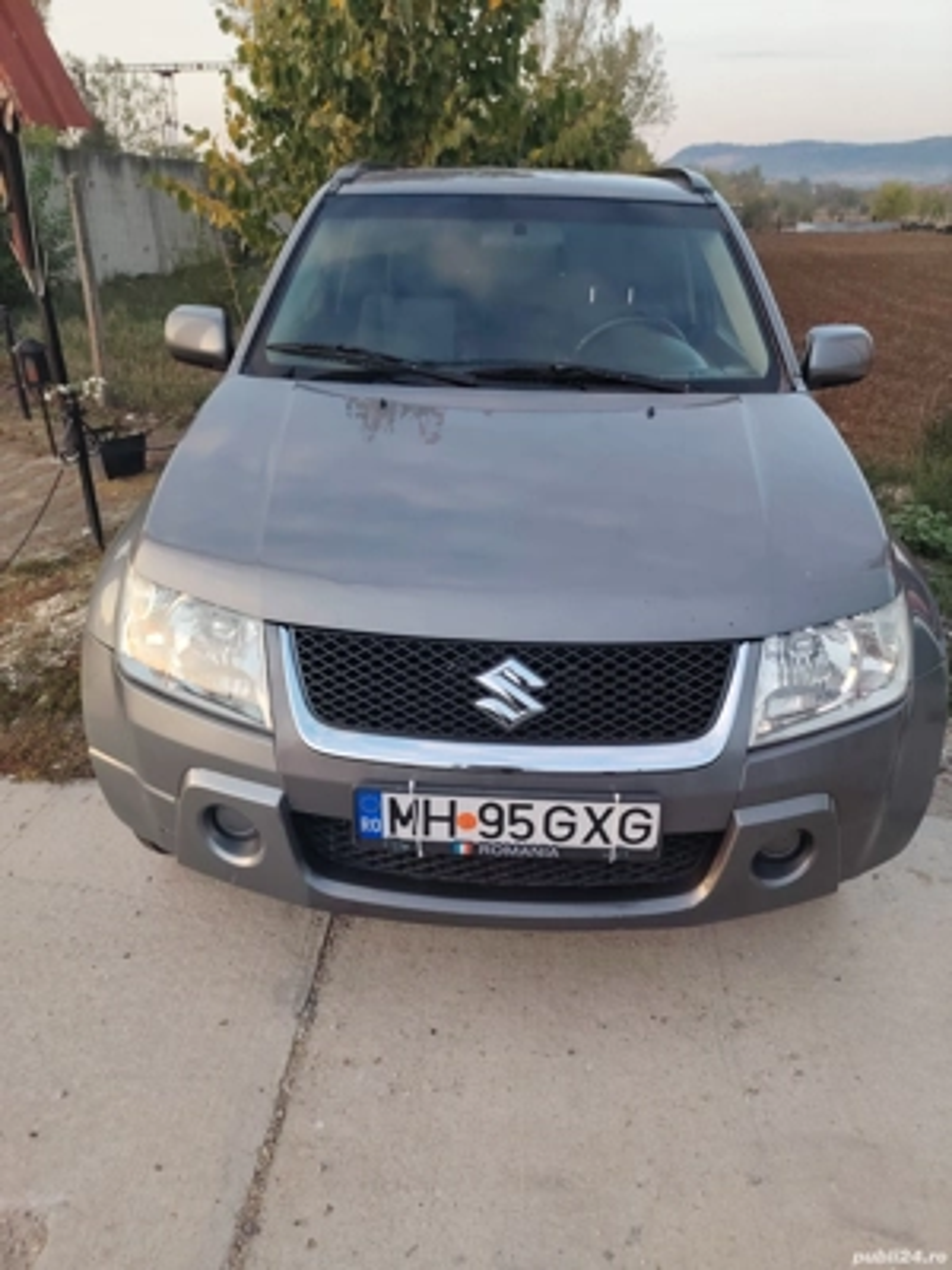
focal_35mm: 24
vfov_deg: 71.6
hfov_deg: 56.8
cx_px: 476
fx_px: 880
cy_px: 635
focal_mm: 5.25
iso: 103
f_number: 1.75
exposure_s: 1/50
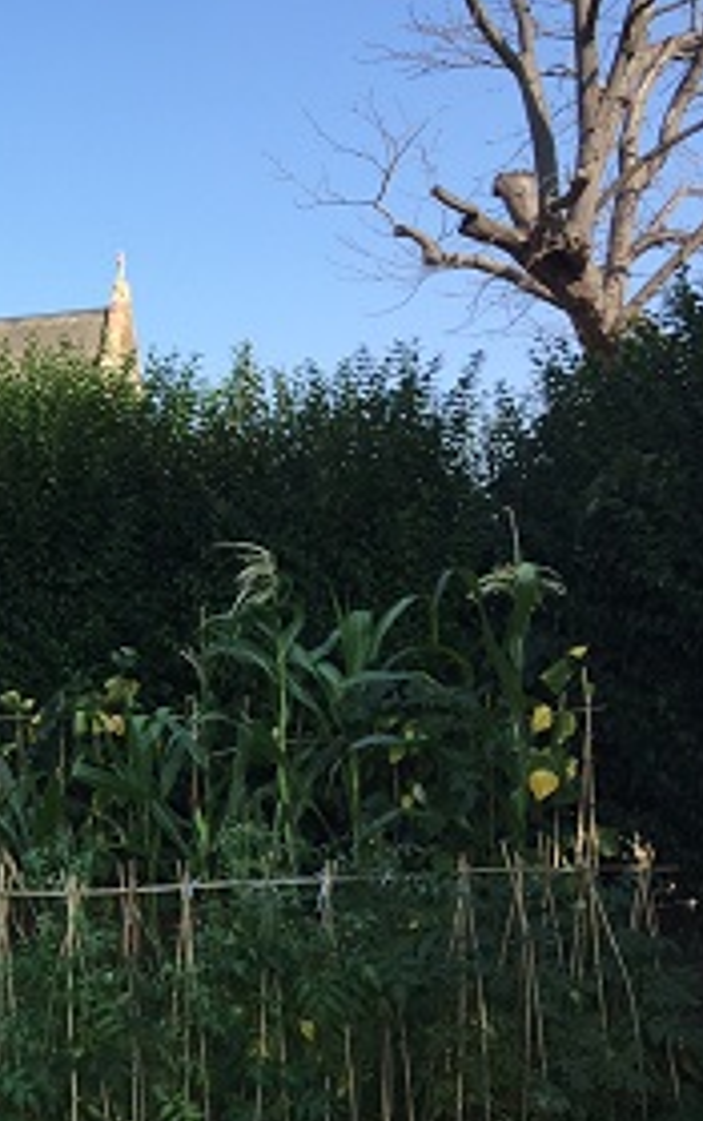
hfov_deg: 21.1
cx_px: -245
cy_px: 621
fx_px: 1682
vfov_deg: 36.8
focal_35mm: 55
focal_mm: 4.15
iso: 32
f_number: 2.2
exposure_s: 1/964
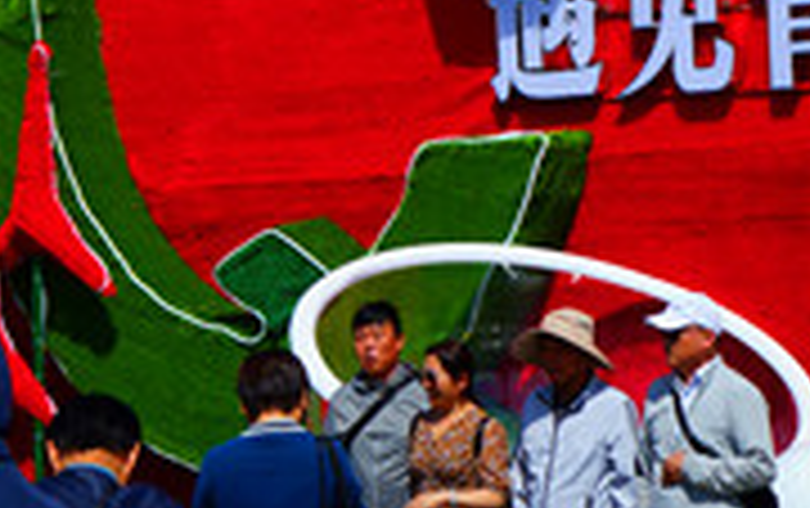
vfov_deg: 7.1
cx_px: 220
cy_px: -387
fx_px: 3978
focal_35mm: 180
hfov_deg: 11.6
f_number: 13
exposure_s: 1/200
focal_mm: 53
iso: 100
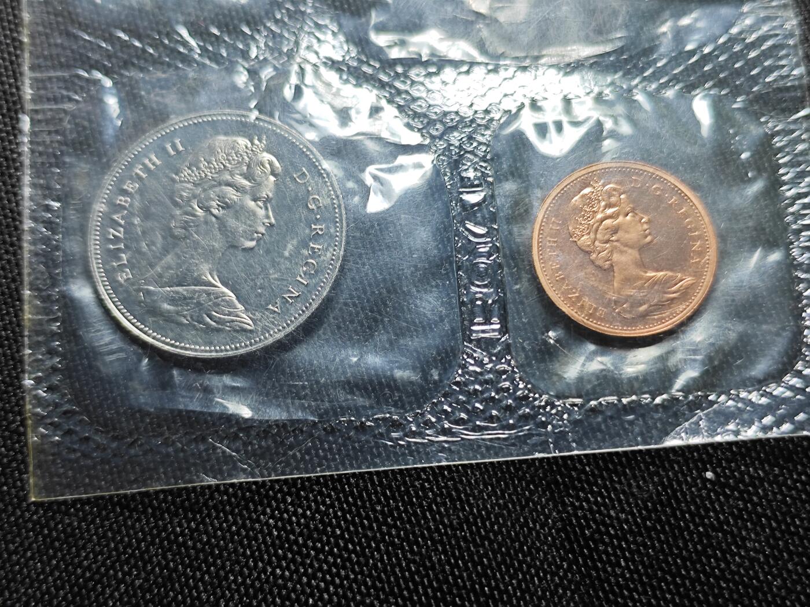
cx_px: 405
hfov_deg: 38.9
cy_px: 304
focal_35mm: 49
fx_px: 1147
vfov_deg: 29.7
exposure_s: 1/57.8
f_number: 1.6
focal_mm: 5.84
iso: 80
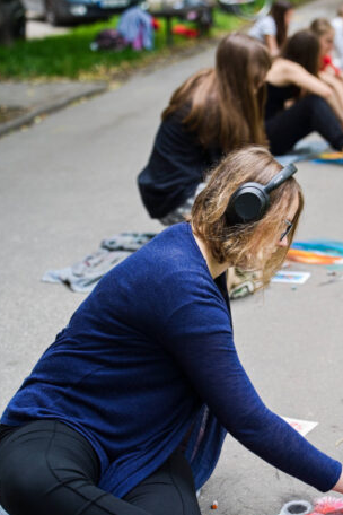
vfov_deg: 25.7
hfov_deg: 17.1
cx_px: 293
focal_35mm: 79
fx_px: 1129
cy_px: 261
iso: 1000
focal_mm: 45
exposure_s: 1/1250
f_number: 2.2
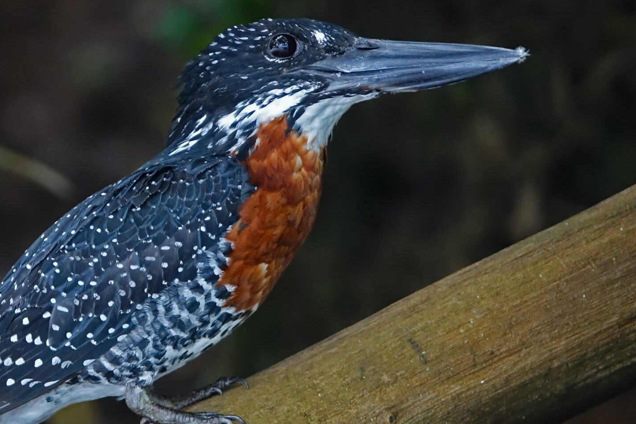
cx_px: 161
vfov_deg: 1.3
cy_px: 244
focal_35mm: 1063
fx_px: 18776
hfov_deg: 1.9
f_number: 4
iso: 640
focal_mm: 218.32
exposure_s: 1/250
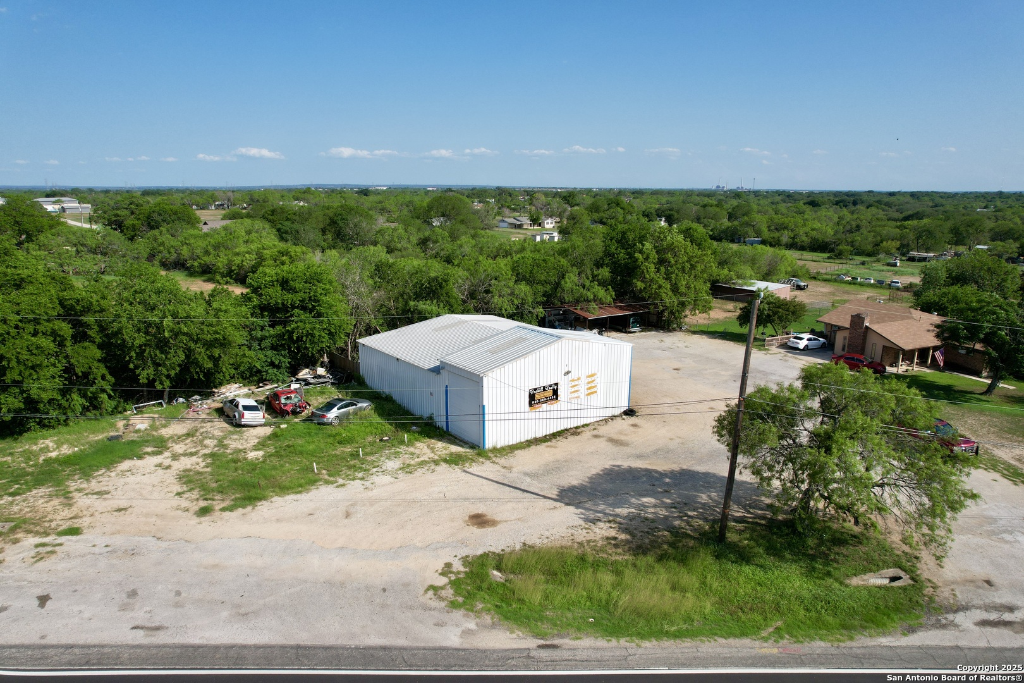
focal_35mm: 22
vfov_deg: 57.2
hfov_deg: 78.6
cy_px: 342
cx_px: 512
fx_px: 626
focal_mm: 8.38
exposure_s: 1/2500
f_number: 2.8
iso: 110
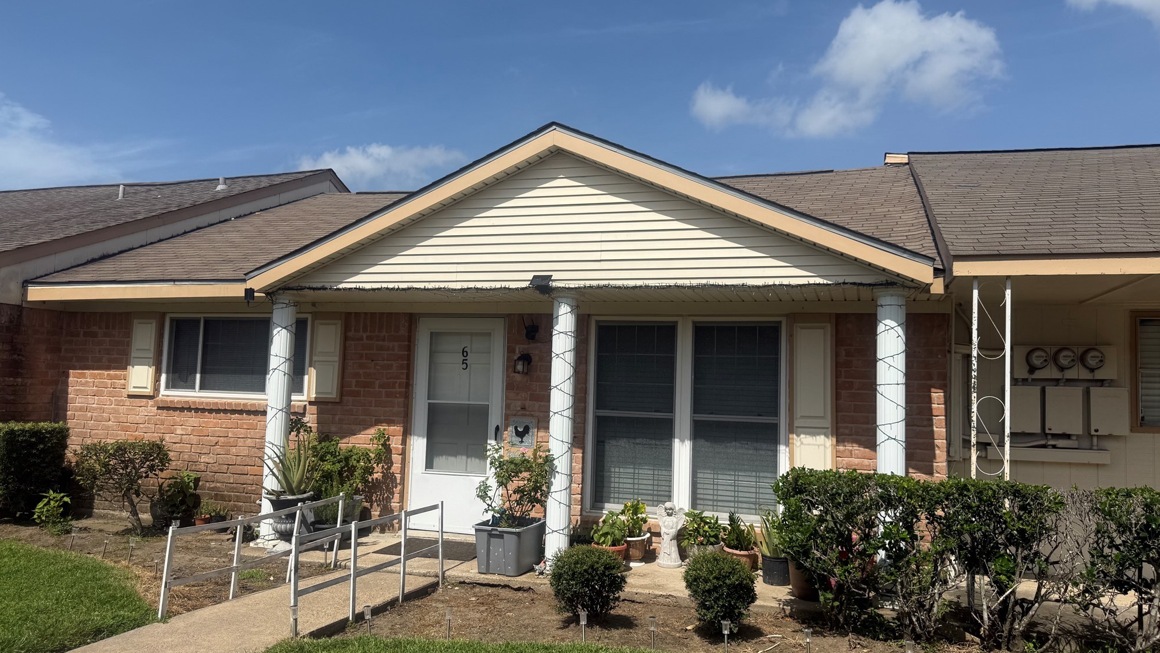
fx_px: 831
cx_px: 592
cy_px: 335
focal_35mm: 27
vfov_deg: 42.9
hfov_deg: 69.8
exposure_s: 1/6711
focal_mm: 6.76
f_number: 1.78
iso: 80
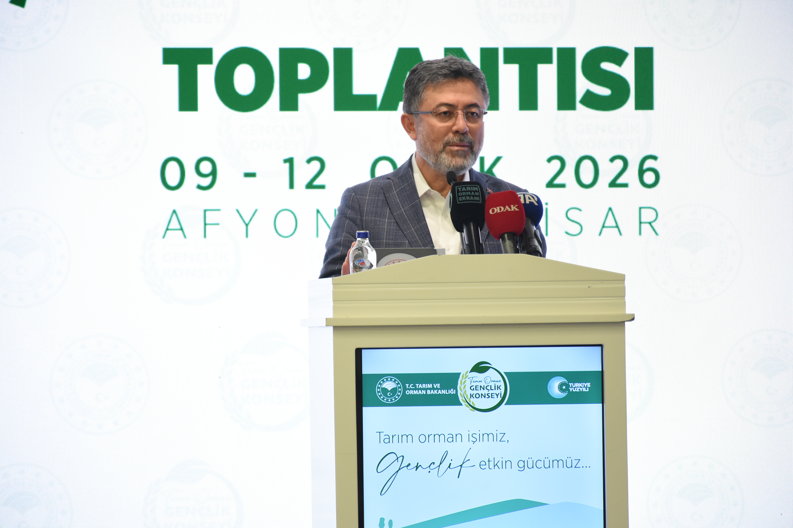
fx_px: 4625
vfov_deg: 6.5
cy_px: 264
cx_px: 396
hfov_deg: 9.8
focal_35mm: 210
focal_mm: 140
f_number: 5.6
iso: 1600
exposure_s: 1/60
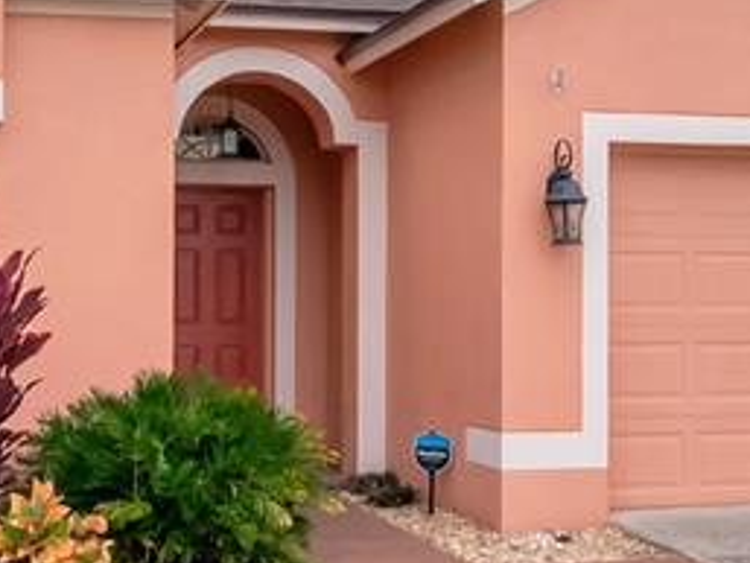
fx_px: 1496
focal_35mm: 69
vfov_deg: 20.6
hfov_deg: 28.1
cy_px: -15
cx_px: 304
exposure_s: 1/1250
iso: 800
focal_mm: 12
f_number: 7.1
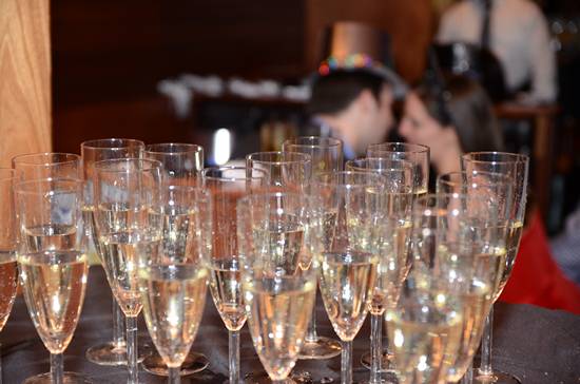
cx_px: 290
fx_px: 1206
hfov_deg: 27.1
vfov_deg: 18.1
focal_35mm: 75
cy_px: 192
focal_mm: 50
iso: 1250
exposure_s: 1/30
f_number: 2.8
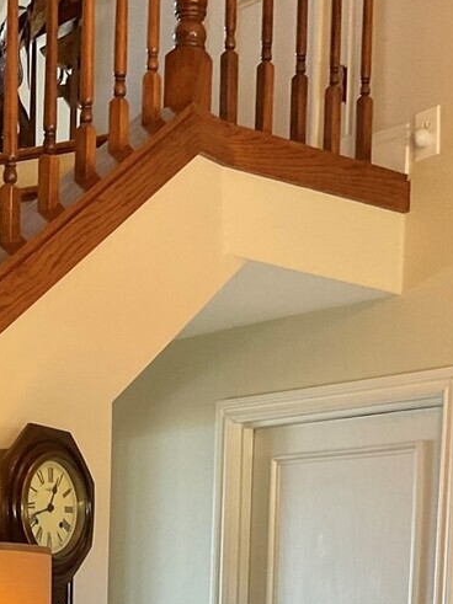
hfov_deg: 17.3
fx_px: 1484
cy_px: 734
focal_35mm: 85
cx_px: 111
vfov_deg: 21.3
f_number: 1.8
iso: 125
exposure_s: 1/60
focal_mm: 3
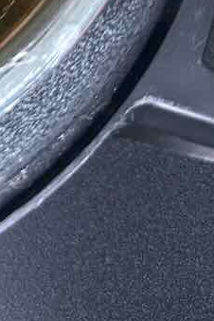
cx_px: -312
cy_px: -267
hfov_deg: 10.1
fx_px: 1050
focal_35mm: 118
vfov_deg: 15.0
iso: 250
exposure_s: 1/60
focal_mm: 6.86
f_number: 1.78
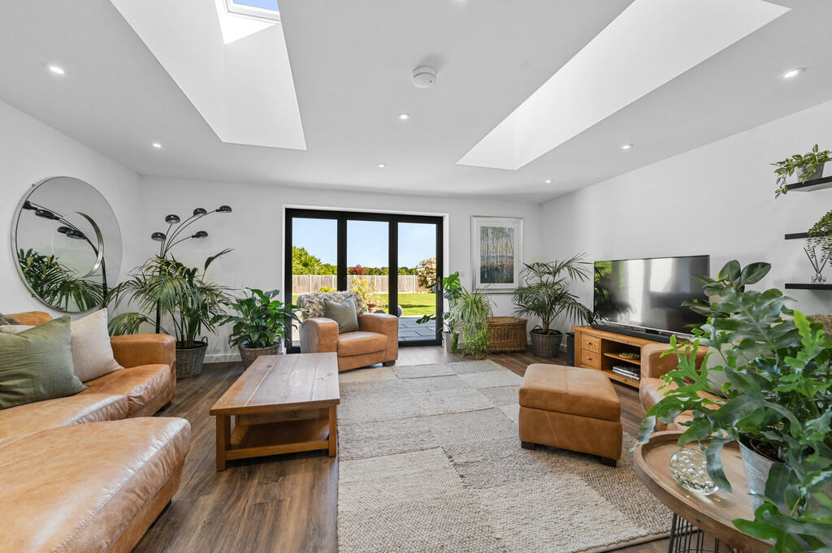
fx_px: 323
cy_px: 276
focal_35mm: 14
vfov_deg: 81.1
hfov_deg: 104.3
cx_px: 416
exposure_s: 1/8
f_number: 8
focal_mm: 14
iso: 400
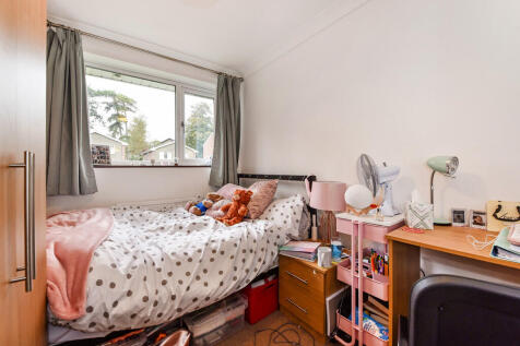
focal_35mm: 14
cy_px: 173
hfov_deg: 104.3
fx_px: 202
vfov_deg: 81.2
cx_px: 260
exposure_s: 1/40
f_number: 8
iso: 400
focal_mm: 14
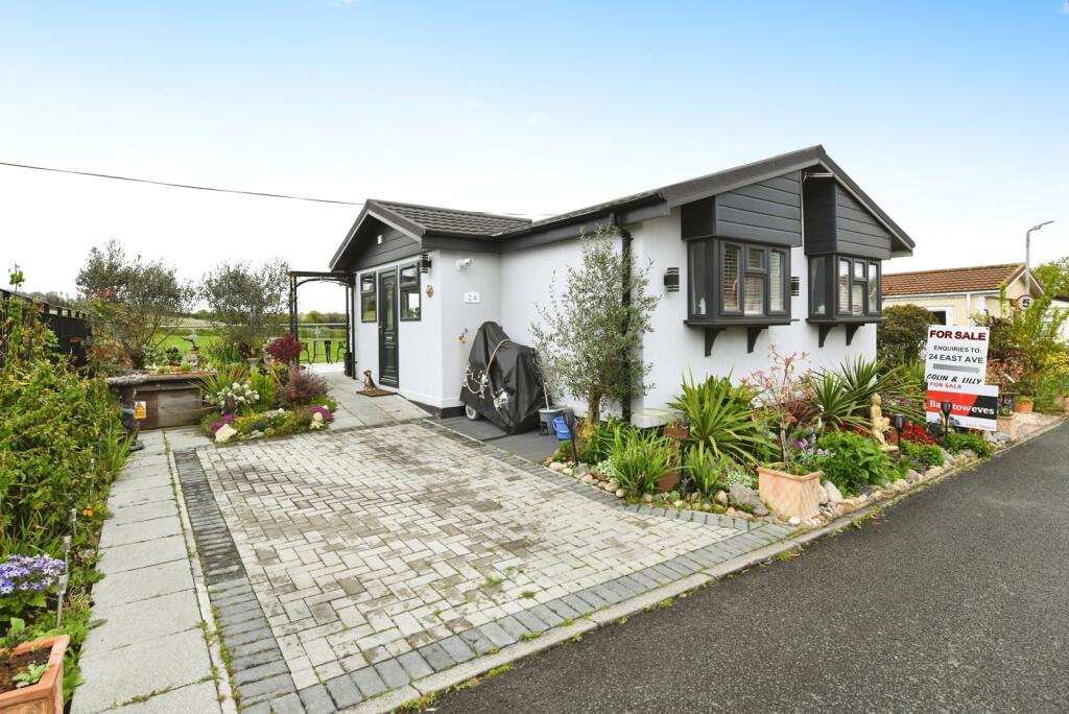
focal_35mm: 17
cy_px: 357
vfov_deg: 70.5
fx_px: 505
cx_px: 534
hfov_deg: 93.2
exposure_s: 1/1000
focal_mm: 17
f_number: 8
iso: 1000
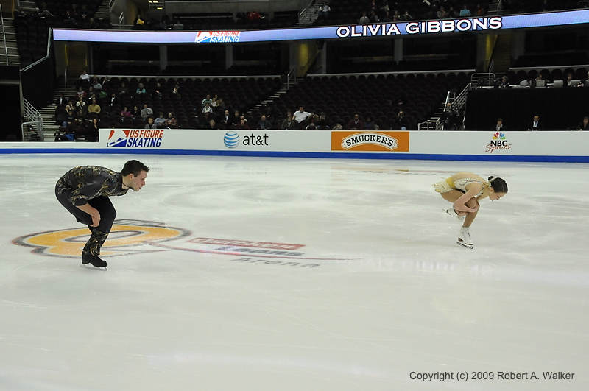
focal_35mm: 44
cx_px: 294
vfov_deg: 30.8
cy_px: 196
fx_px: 711
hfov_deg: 45.0
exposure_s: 1/1250
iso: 3200
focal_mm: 29
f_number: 5.6
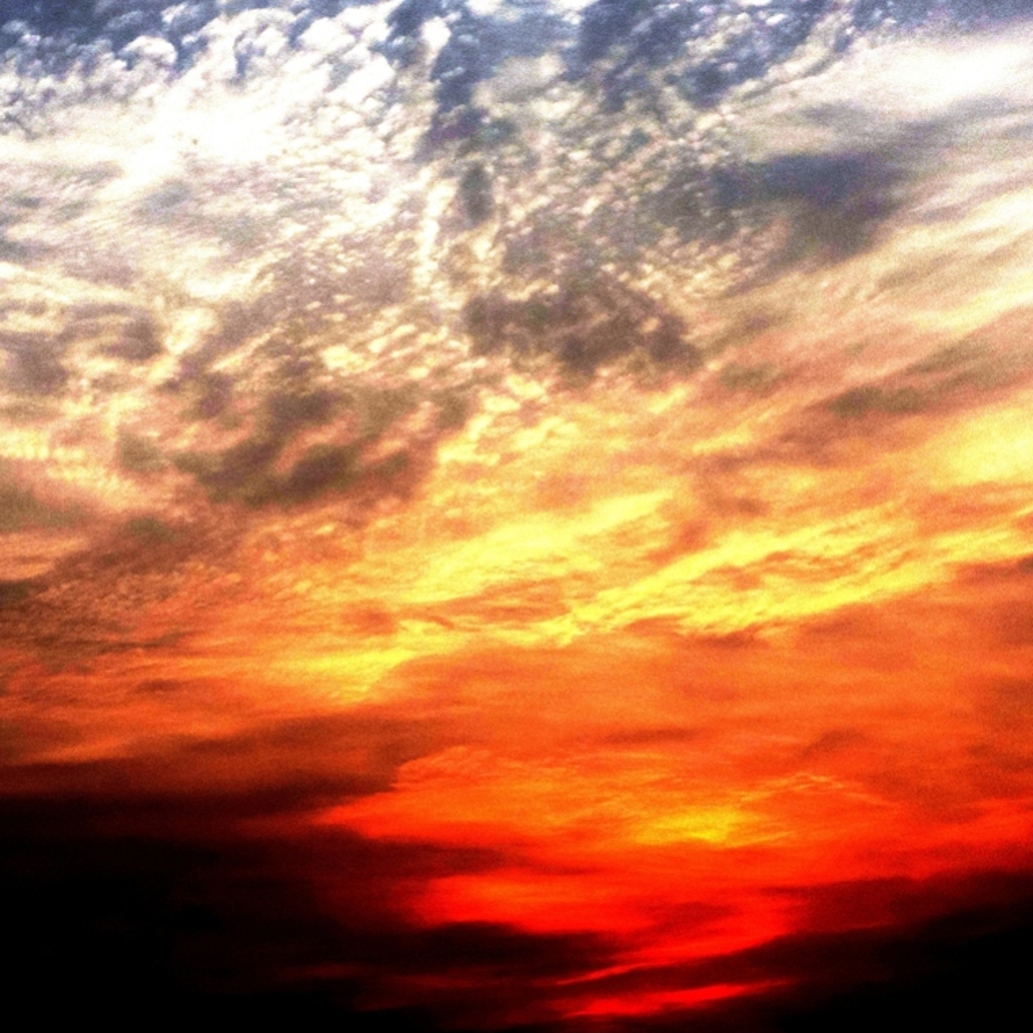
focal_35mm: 101
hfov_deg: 17.2
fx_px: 3410
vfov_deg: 17.2
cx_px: 473
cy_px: 516
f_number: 7.1
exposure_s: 1/400
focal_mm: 15.1
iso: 80
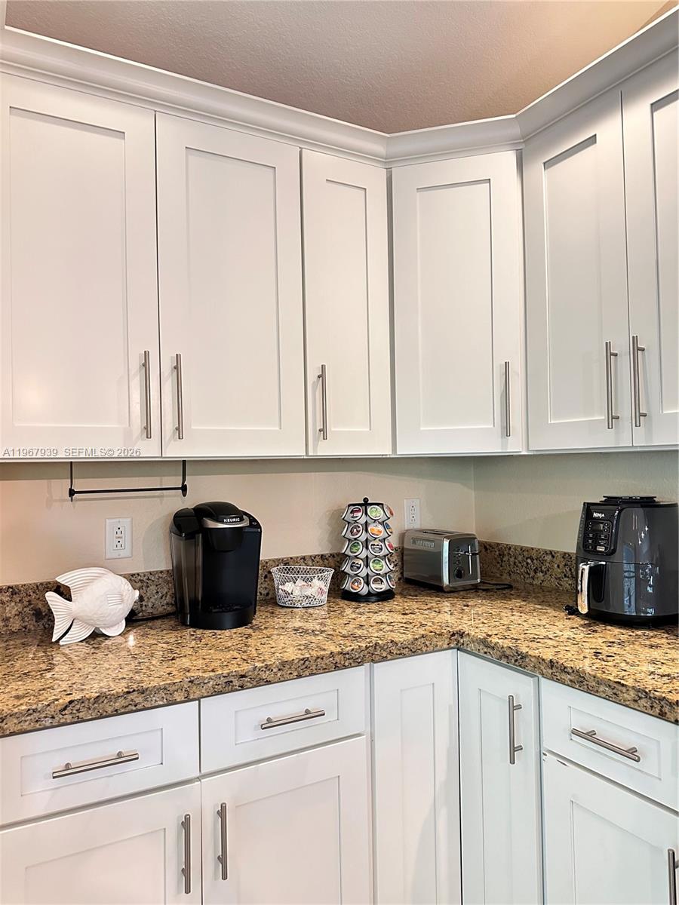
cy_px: 452
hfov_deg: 56.8
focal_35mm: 24
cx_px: 340
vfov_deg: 71.6
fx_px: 628
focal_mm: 6.86
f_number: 1.78
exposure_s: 1/60
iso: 640
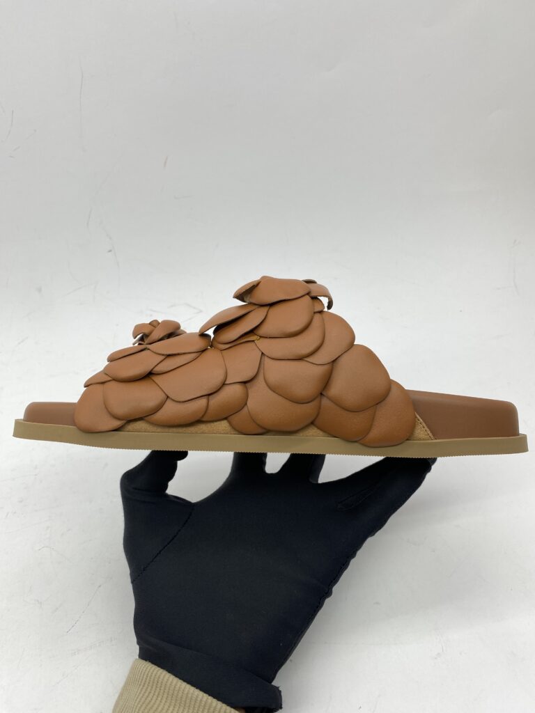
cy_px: 356
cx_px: 268
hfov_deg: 53.1
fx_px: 536
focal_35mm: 26
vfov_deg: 67.3
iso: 32
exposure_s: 1/102
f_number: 1.8
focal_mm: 4.25
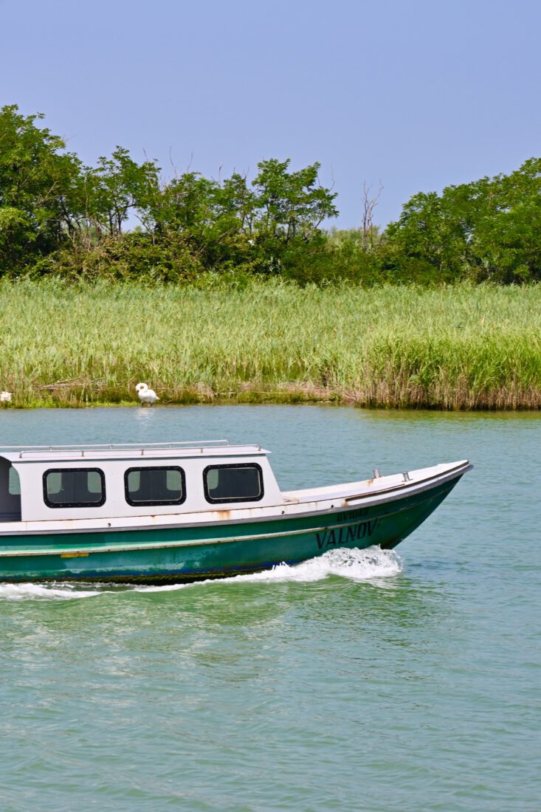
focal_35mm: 104
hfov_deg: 13.2
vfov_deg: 19.6
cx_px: 270
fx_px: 2345
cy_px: 406
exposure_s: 1/250
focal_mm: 104
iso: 140
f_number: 11
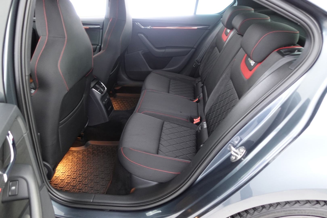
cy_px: 109
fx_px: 218
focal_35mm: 24
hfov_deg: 73.7
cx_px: 164
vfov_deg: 53.1
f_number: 1.8
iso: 800
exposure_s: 1/10
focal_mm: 9.4
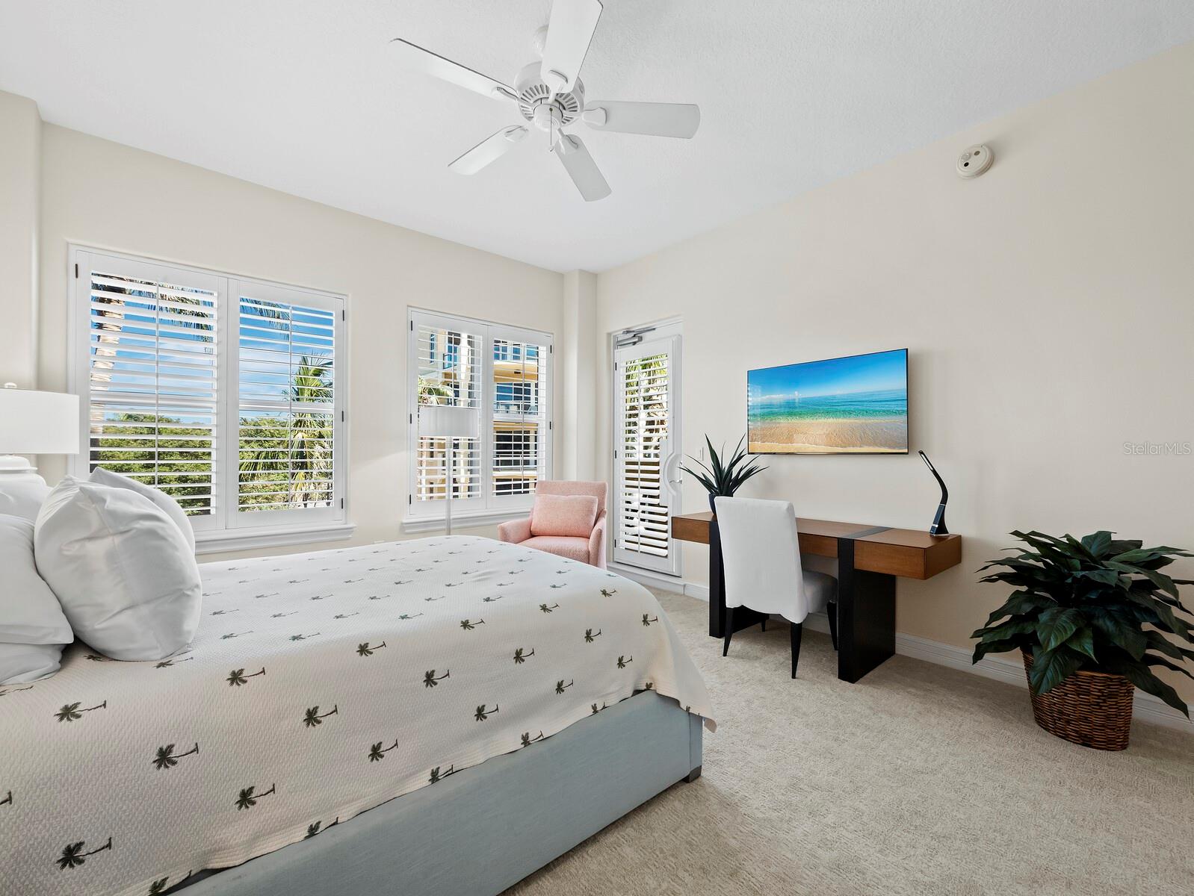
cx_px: 597
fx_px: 483
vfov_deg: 85.7
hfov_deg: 102.0
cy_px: 448
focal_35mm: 14
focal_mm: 7
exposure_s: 1/4
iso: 400
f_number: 11
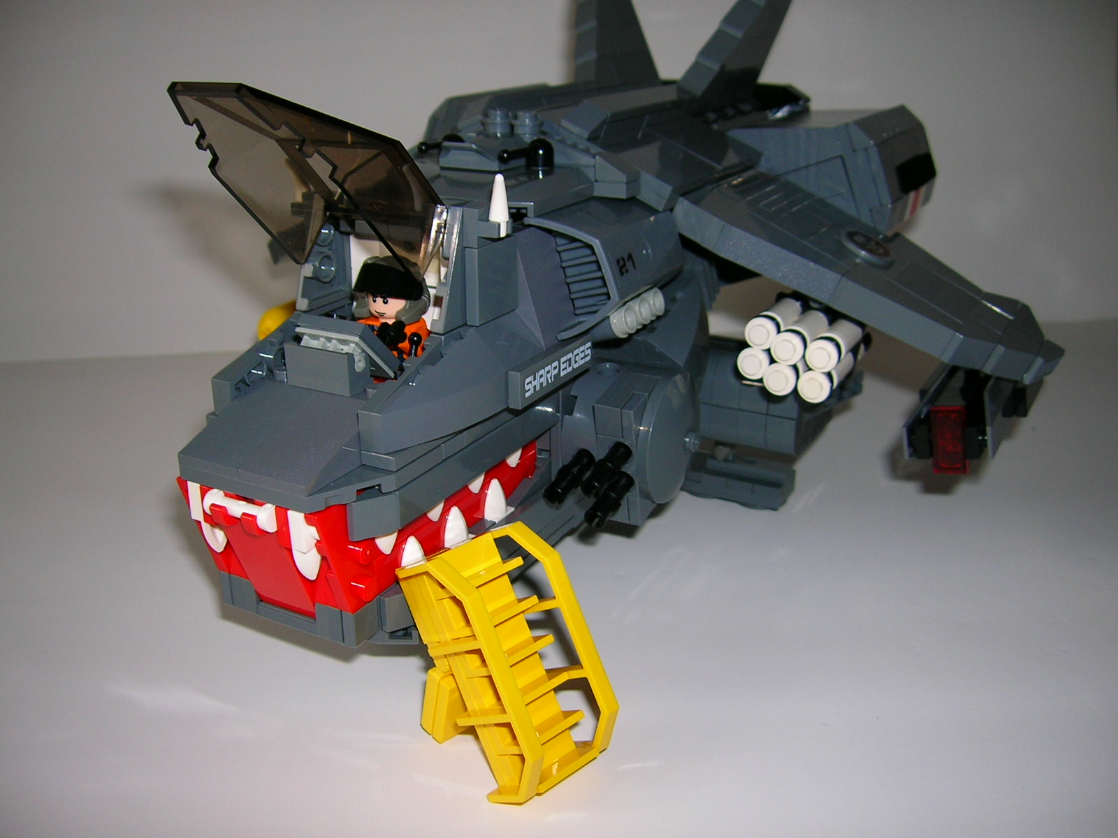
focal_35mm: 34
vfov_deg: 41.8
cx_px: 559
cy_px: 419
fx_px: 1098
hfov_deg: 54.0
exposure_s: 1/60.1
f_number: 2.9
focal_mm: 5.7
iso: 50
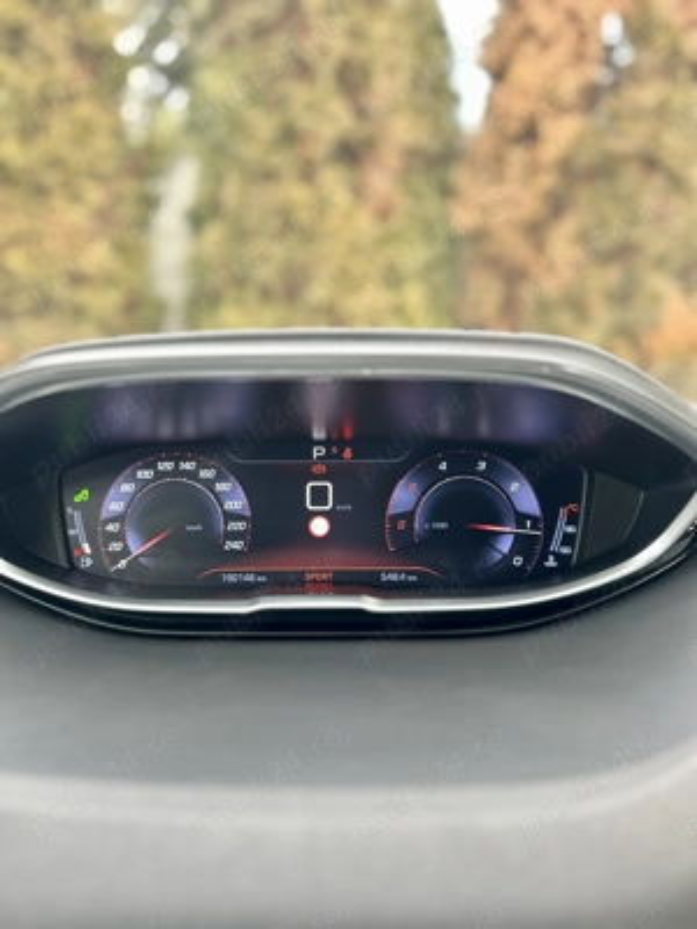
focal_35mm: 24
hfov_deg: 56.8
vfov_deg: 71.6
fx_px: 644
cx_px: 348
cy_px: 464
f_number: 1.78
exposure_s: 1/102
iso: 250
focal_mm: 6.86
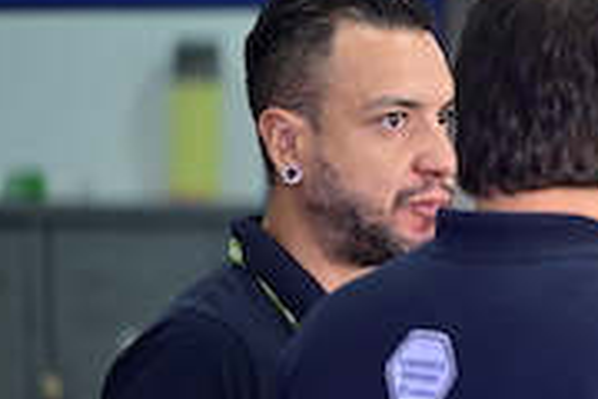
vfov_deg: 2.5
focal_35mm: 555
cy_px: 264
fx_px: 9218
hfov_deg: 3.7
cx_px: 814
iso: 320
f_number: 2.8
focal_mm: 200
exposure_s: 1/125
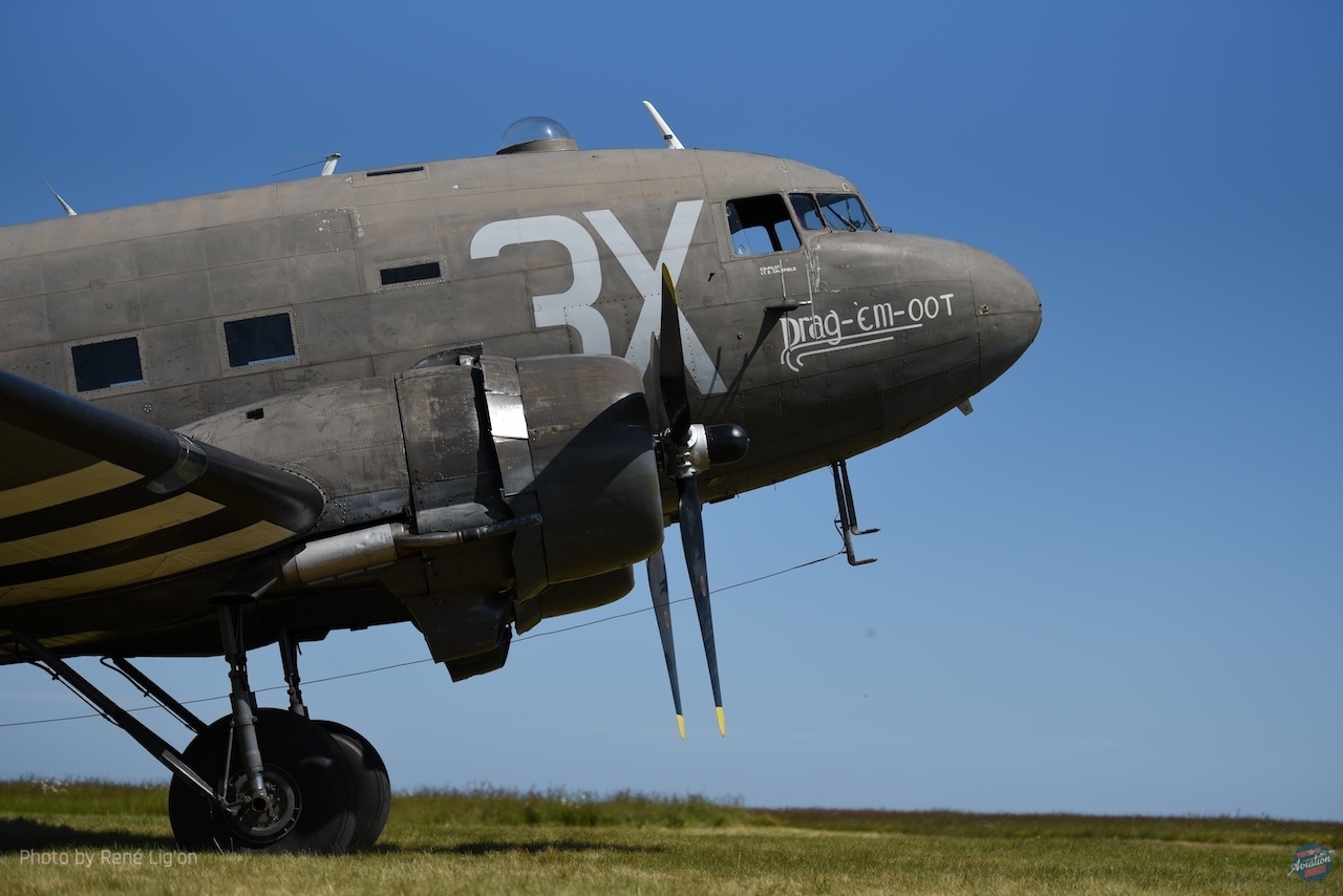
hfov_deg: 20.0
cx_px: 672
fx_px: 3806
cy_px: 448
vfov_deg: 13.4
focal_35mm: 102
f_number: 2.8
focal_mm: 102
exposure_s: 1/4000
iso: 100
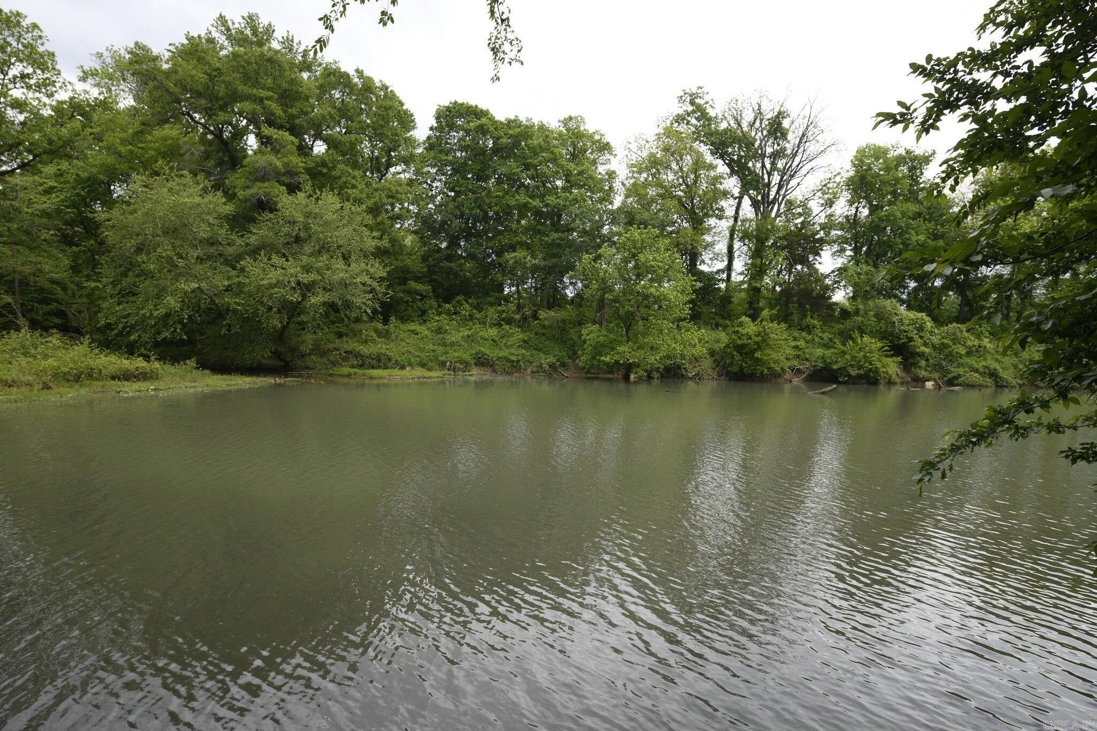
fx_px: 609
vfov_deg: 61.9
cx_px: 548
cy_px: 366
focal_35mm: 20
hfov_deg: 84.0
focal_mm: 20
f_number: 6.3
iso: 64
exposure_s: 1/160
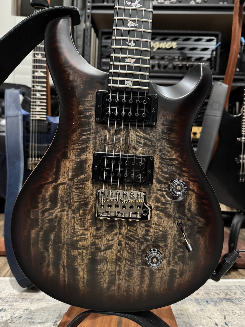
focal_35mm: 24
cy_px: 164
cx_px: 122
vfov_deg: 71.6
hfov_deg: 56.8
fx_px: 226
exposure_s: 1/30
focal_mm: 6.76
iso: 1000
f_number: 1.78
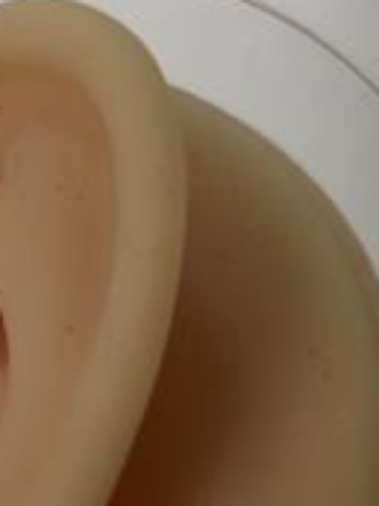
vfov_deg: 12.8
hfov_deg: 9.7
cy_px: 678
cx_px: -185
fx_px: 2175
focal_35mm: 149
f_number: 1.78
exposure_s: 1/121
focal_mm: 6.76
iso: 50
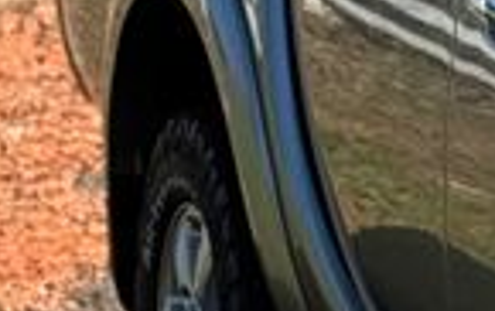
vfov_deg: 4.6
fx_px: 3836
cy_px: 120
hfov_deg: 7.0
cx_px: 1202
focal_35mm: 284
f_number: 1.78
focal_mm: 6.76
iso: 64
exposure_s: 1/3534
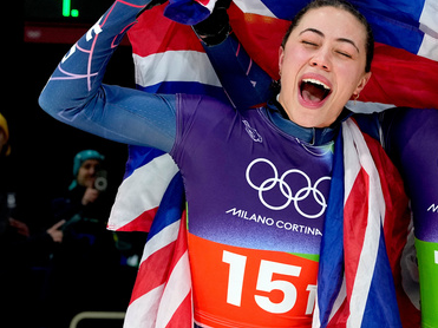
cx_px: 432
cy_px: 201
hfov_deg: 14.9
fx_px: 1644
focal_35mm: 130
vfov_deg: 11.4
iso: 1000
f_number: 4.5
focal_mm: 49
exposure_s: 1/800
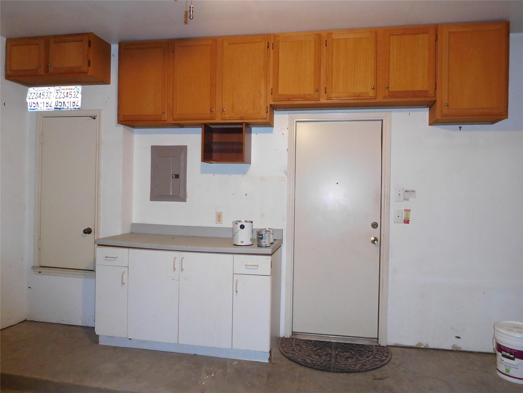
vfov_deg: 54.9
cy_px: 196
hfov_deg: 69.4
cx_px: 262
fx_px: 378
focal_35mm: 25
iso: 400
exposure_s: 1/30
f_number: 3.4
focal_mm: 4.5
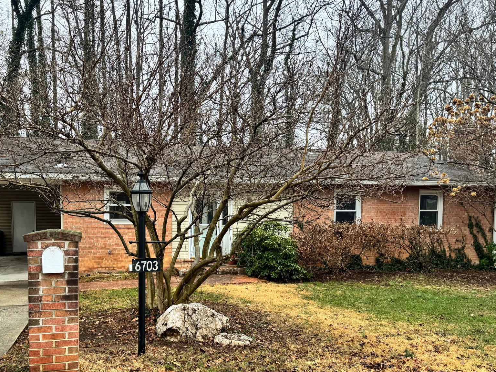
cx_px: 210
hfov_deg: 56.6
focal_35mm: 32
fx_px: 459
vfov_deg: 43.7
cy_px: 242
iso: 80
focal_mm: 6.76
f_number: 1.78
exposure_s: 1/121
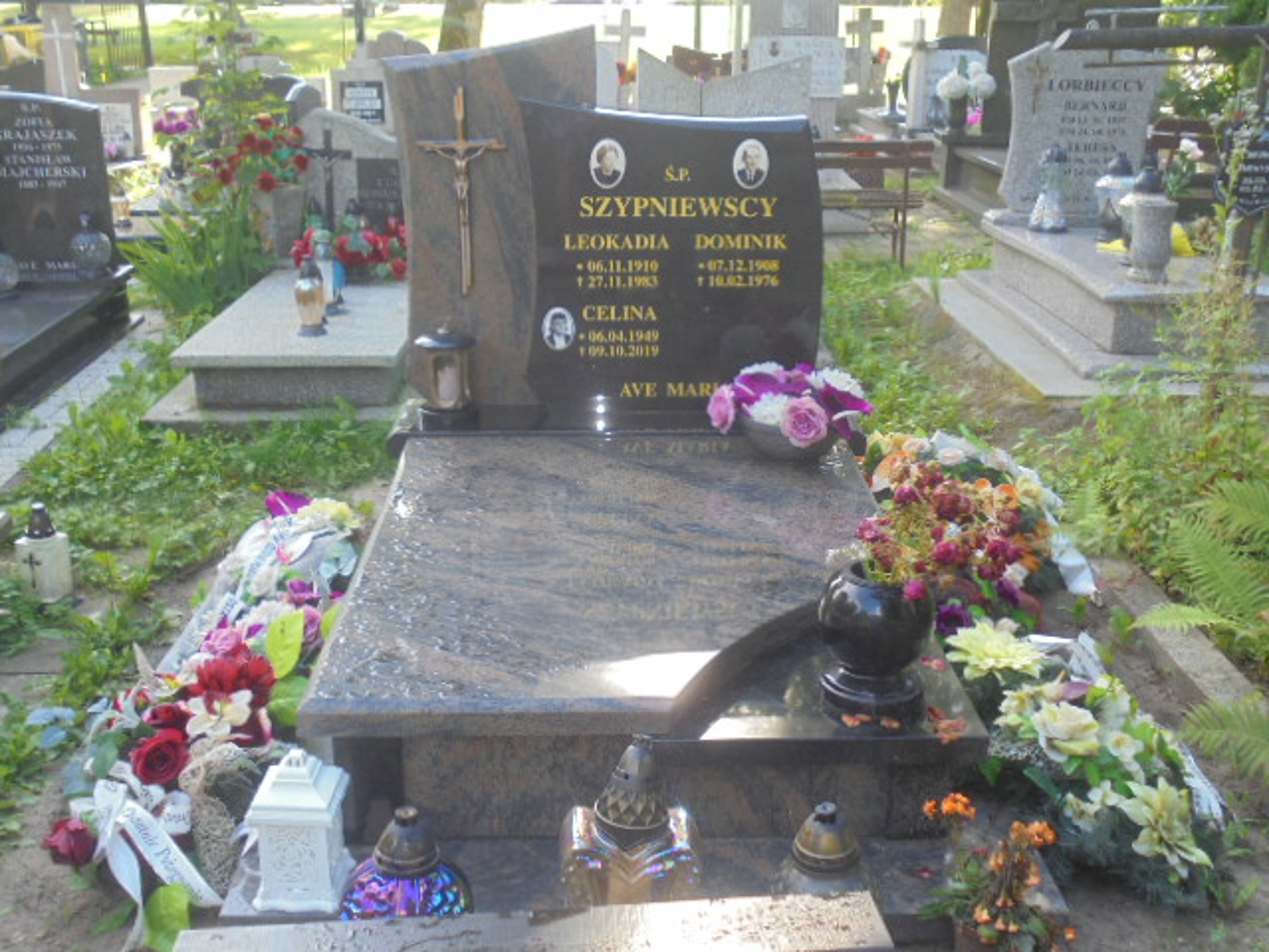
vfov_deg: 37.7
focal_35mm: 38
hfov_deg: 49.0
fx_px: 1393
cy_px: 476
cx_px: 634
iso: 100
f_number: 4.2
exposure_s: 1/50
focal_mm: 6.9
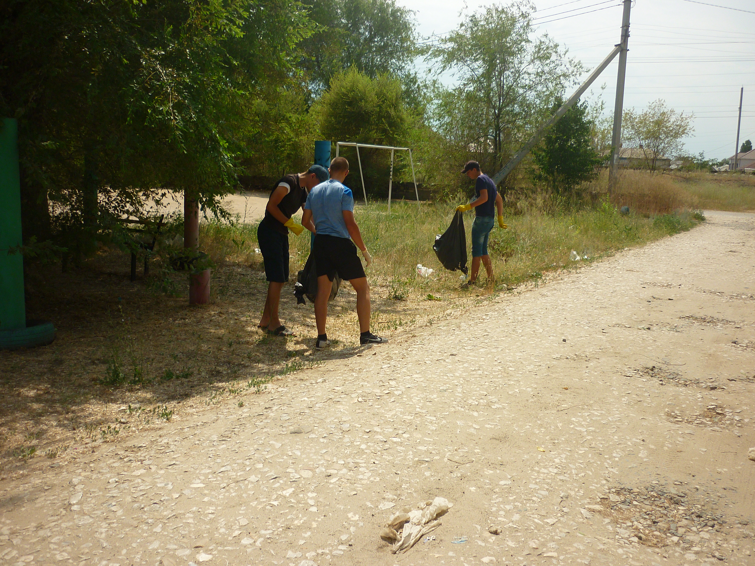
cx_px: 378
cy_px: 283
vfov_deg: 42.9
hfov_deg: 55.4
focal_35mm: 33
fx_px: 720
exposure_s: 1/200
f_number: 8
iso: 80
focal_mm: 5.5
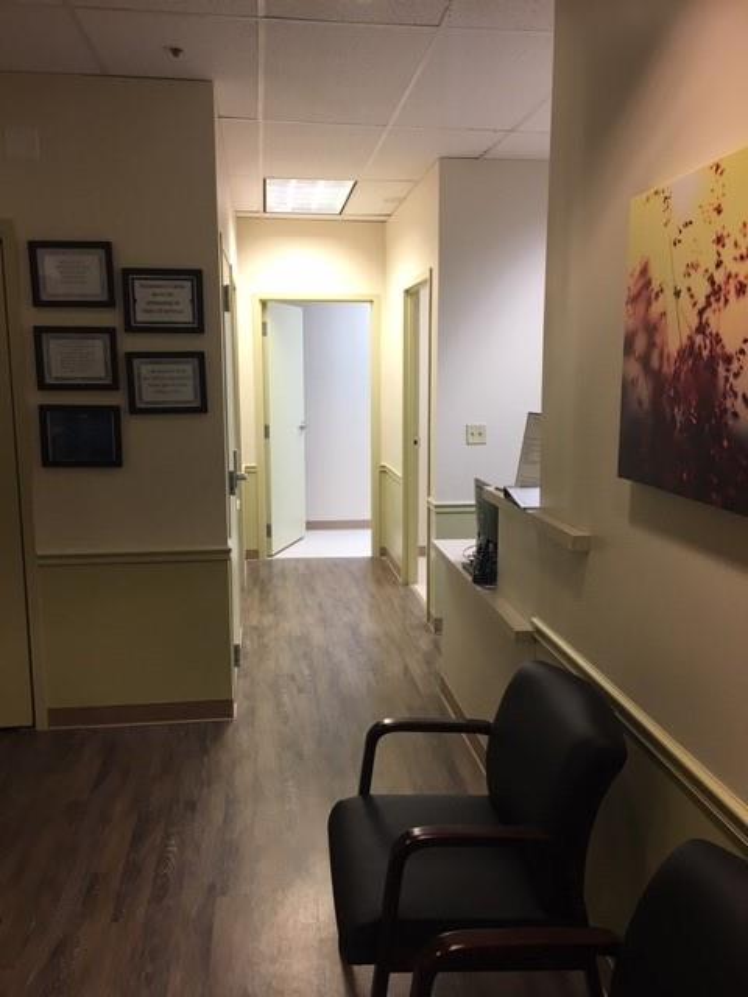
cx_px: 374
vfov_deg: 61.7
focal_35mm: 29
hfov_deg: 48.2
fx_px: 836
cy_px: 498
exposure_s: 1/30
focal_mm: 4.15
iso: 64
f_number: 2.2
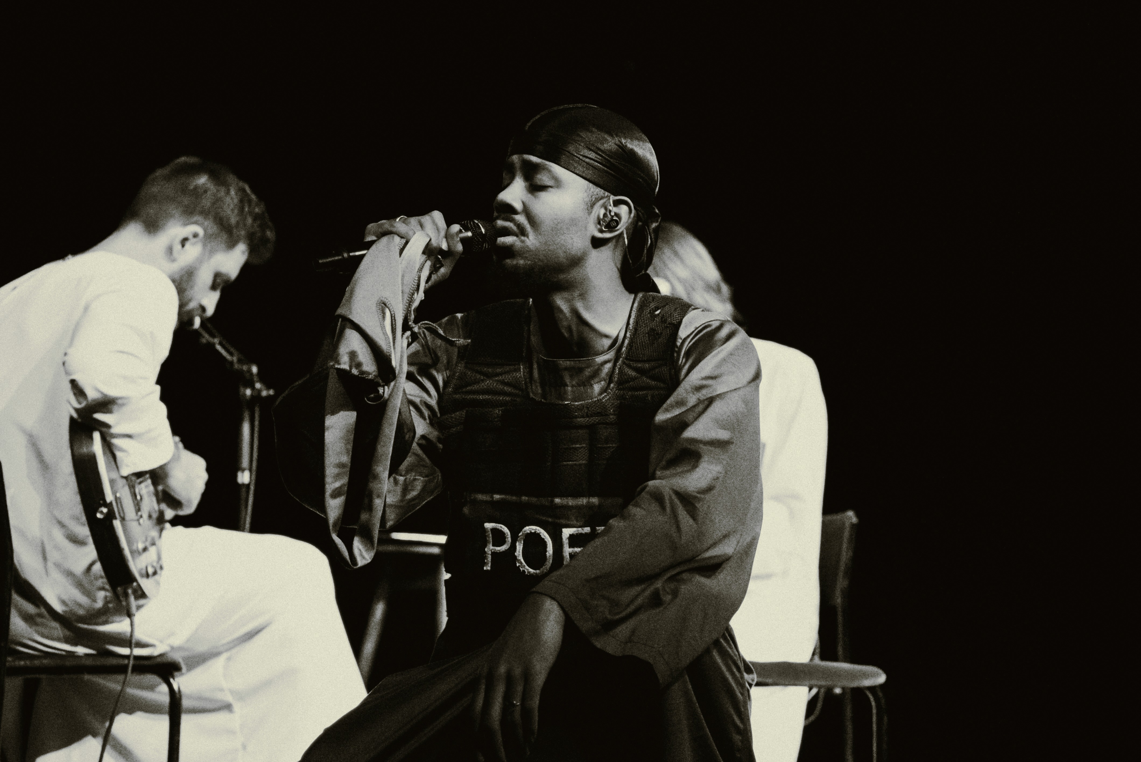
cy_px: 381
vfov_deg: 13.1
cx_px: 570
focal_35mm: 105
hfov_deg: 19.4
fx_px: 3330
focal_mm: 105
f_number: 5
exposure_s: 1/125
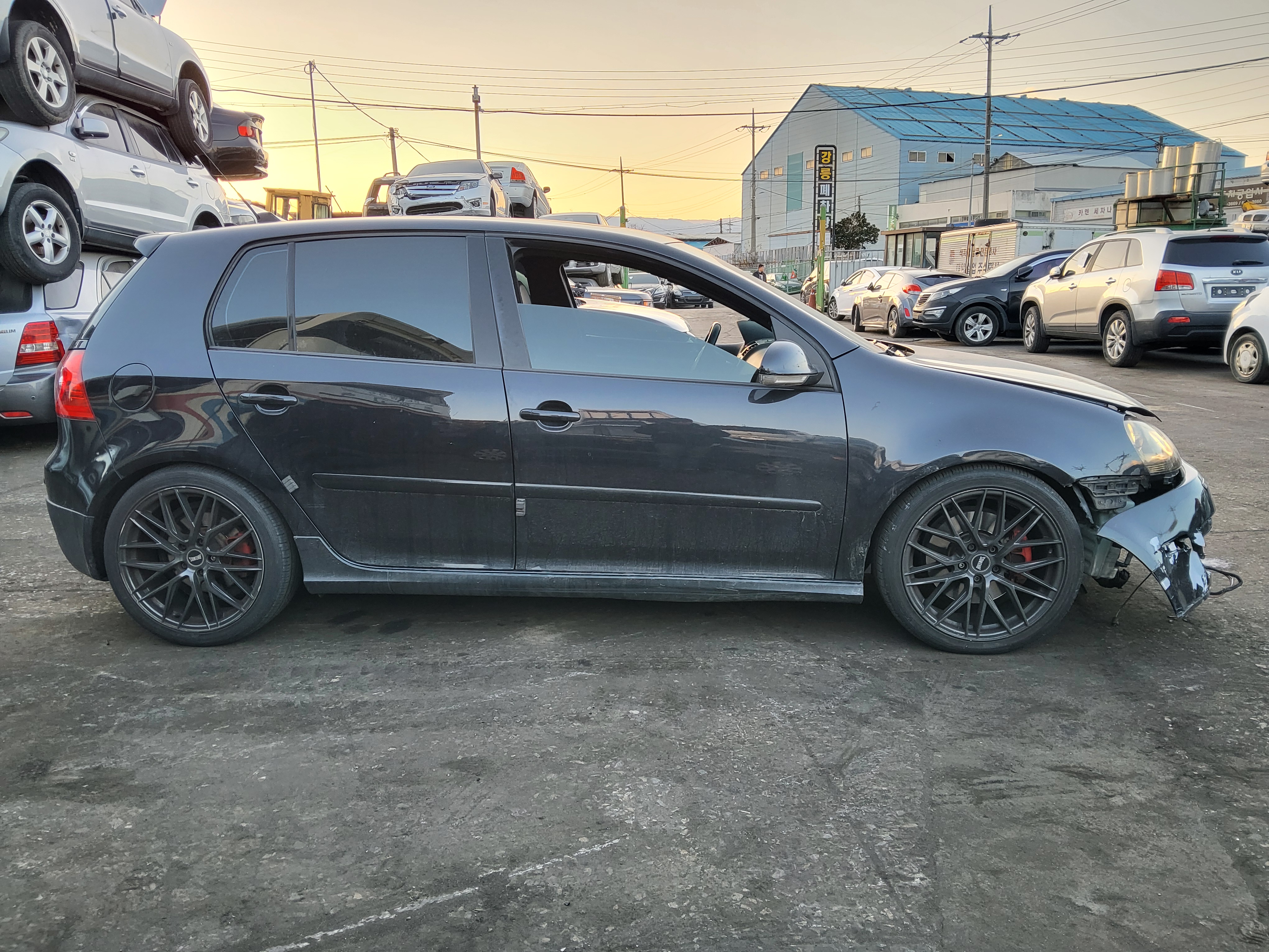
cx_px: 634
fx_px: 953
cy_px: 476
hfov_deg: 67.3
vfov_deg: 53.1
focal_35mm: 26
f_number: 1.8
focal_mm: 3.98
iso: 64
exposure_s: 1/100
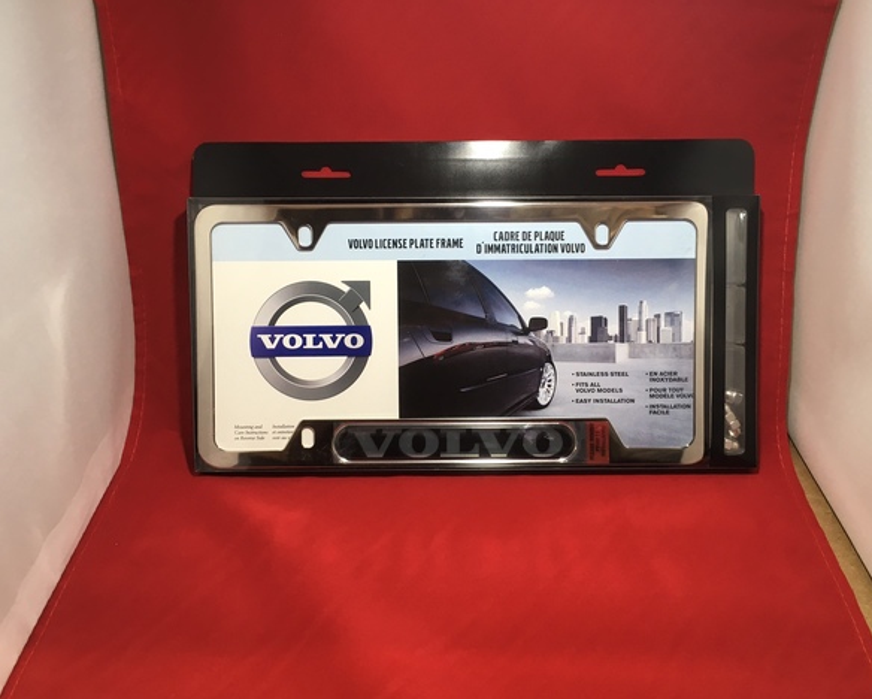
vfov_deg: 47.2
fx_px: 801
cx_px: 454
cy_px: 355
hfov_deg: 57.1
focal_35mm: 31
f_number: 2.2
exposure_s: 1/30
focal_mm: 4.15
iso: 32
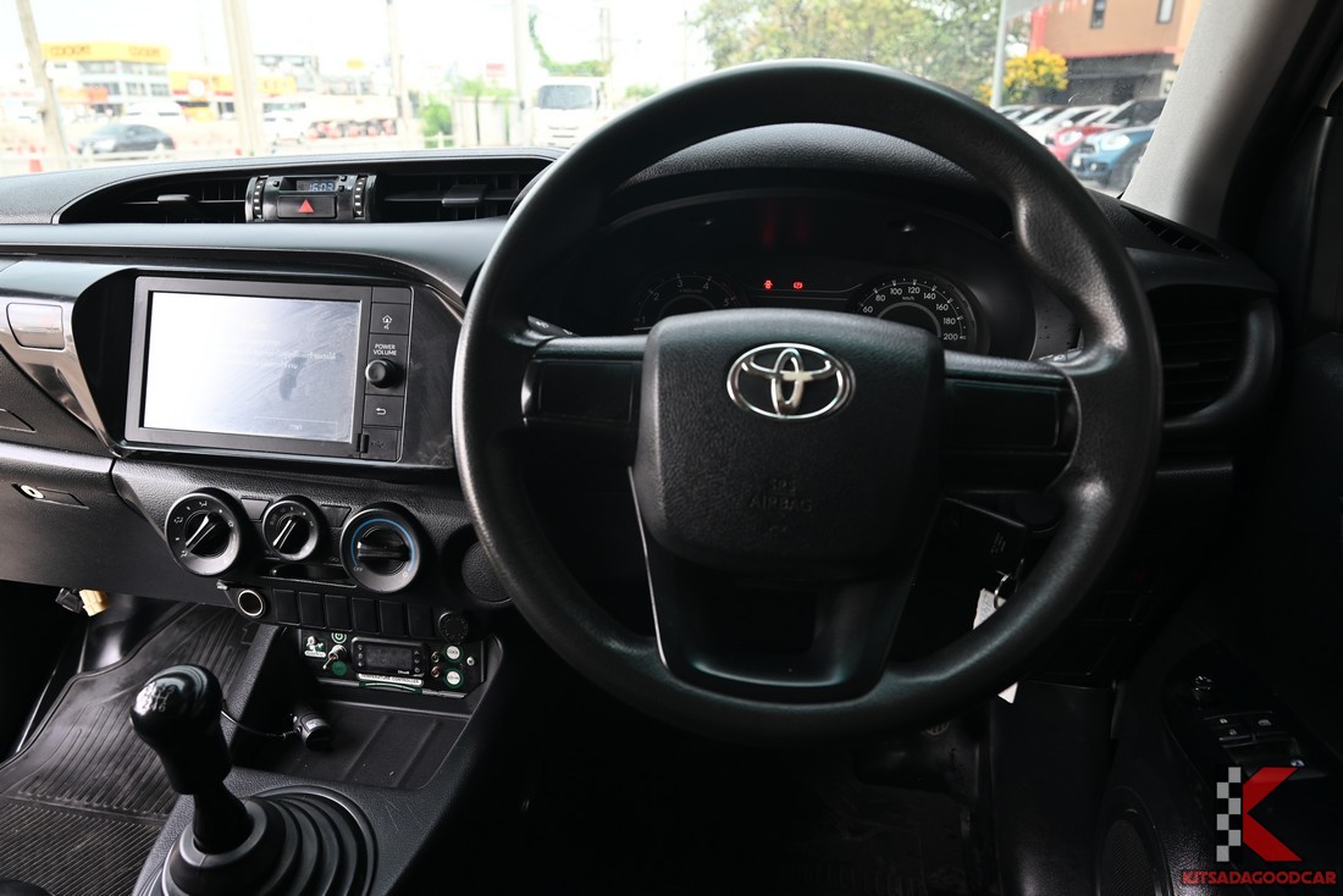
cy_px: 448
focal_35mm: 24
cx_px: 672
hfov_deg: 73.7
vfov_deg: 53.2
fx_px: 896
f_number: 5.6
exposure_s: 1/60
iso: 280
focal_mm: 24
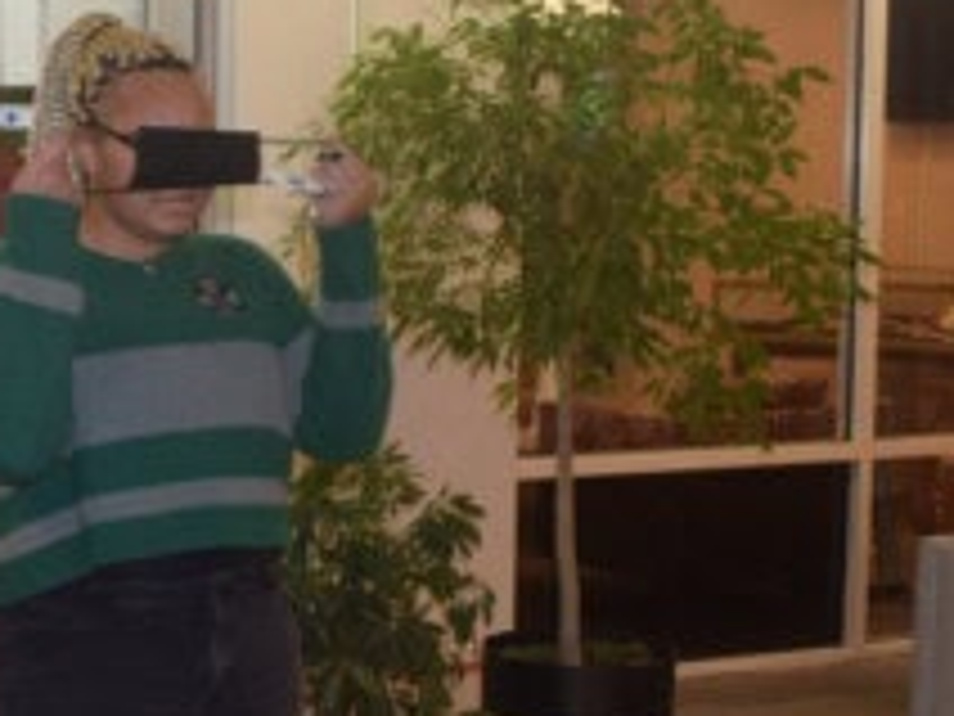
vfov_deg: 16.4
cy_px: 414
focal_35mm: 90
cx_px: -18
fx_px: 2480
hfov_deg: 21.0
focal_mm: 22
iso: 800
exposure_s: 1/60
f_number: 4
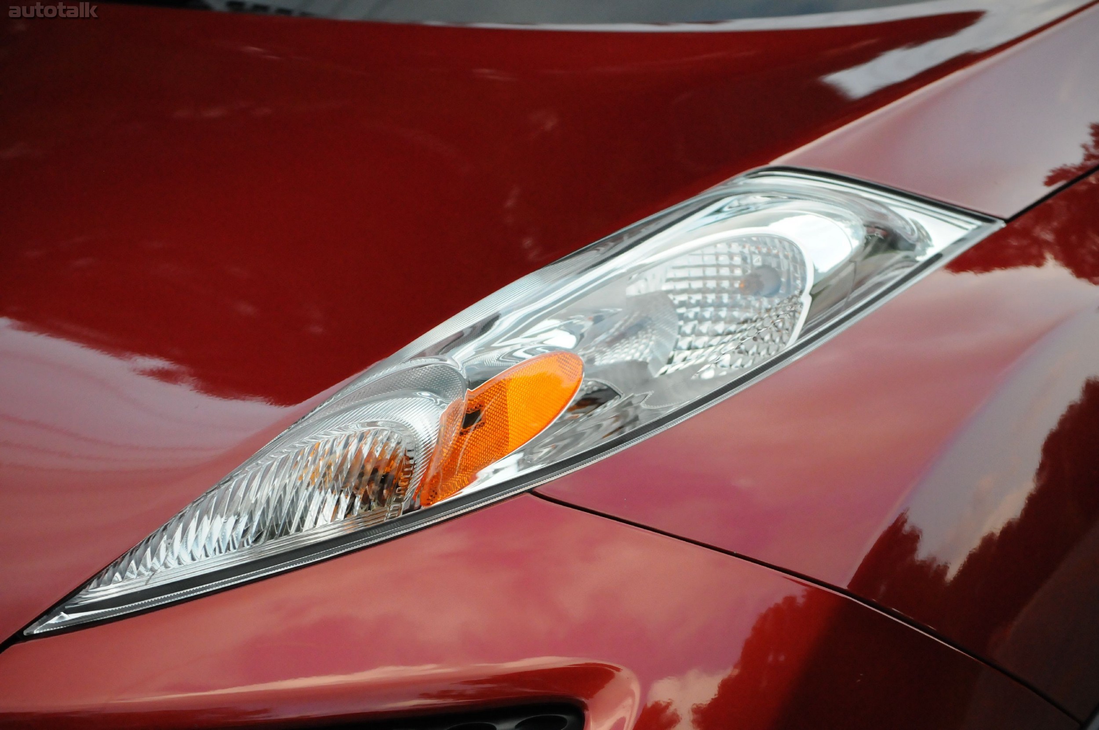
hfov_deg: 20.0
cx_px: 550
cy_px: 365
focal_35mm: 102
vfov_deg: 13.4
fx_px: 3110
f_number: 5.6
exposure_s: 1/1250
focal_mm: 68
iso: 2000
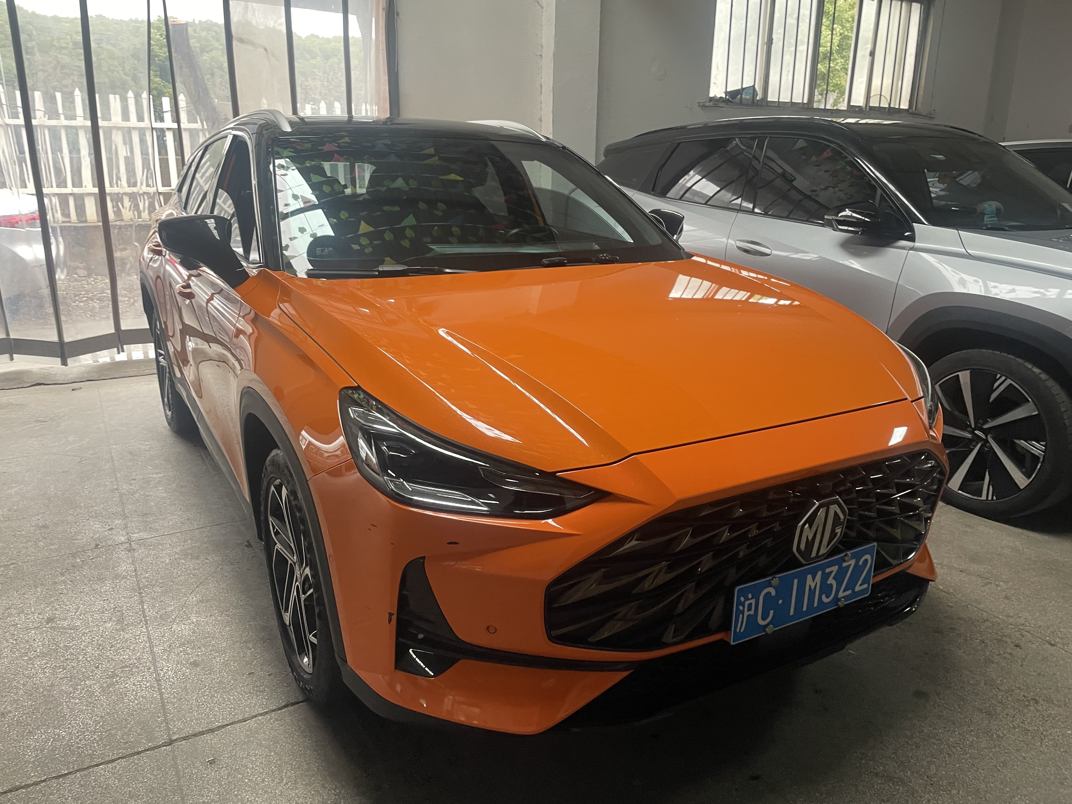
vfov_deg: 53.1
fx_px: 805
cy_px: 402
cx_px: 536
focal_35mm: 26
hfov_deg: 67.3
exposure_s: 1/97
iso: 125
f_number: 1.6
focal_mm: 4.2
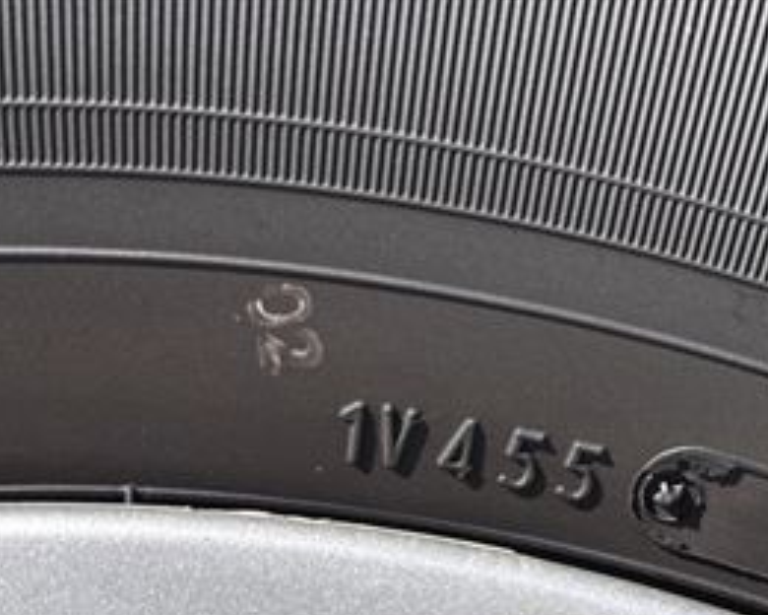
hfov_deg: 14.9
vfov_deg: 12.1
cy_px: 707
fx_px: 2841
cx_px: 898
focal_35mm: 125
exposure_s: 1/1279
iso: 32
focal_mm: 5.96
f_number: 1.6
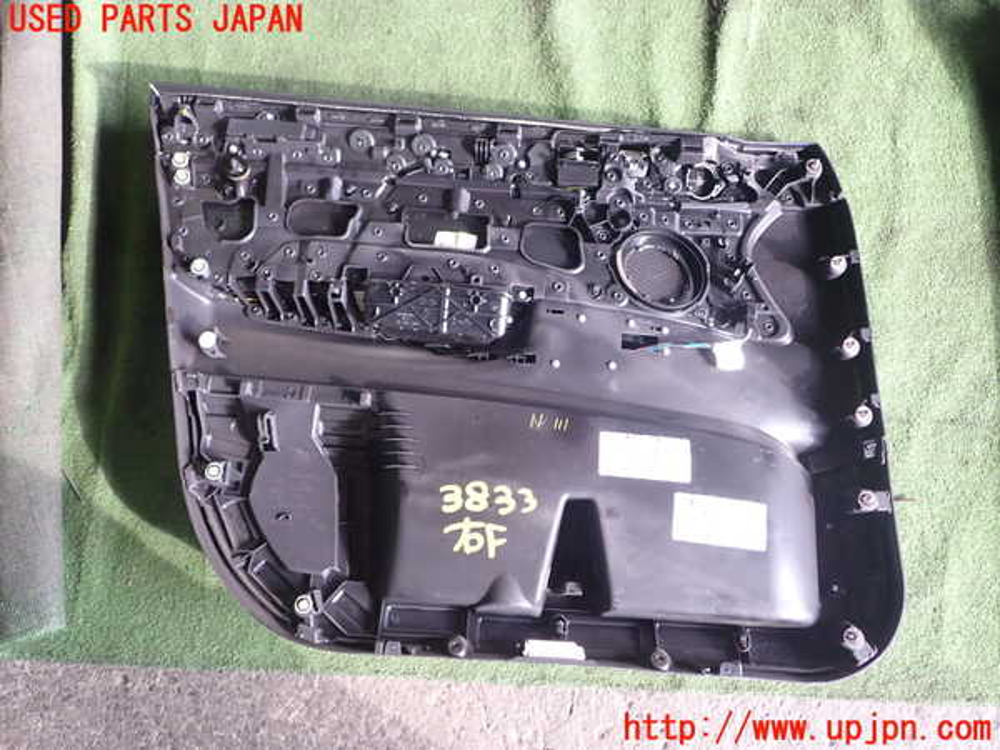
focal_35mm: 30
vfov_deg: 46.8
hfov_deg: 60.0
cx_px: 500
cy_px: 375
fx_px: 867
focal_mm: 5.4
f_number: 2.3
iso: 200
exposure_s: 1/40
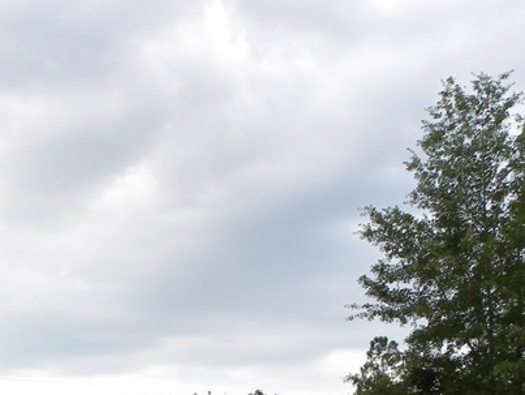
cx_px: 56
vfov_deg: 21.0
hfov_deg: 28.3
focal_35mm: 66
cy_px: 455
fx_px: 1002
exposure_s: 1/168
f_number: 4.5
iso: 64
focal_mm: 4.6
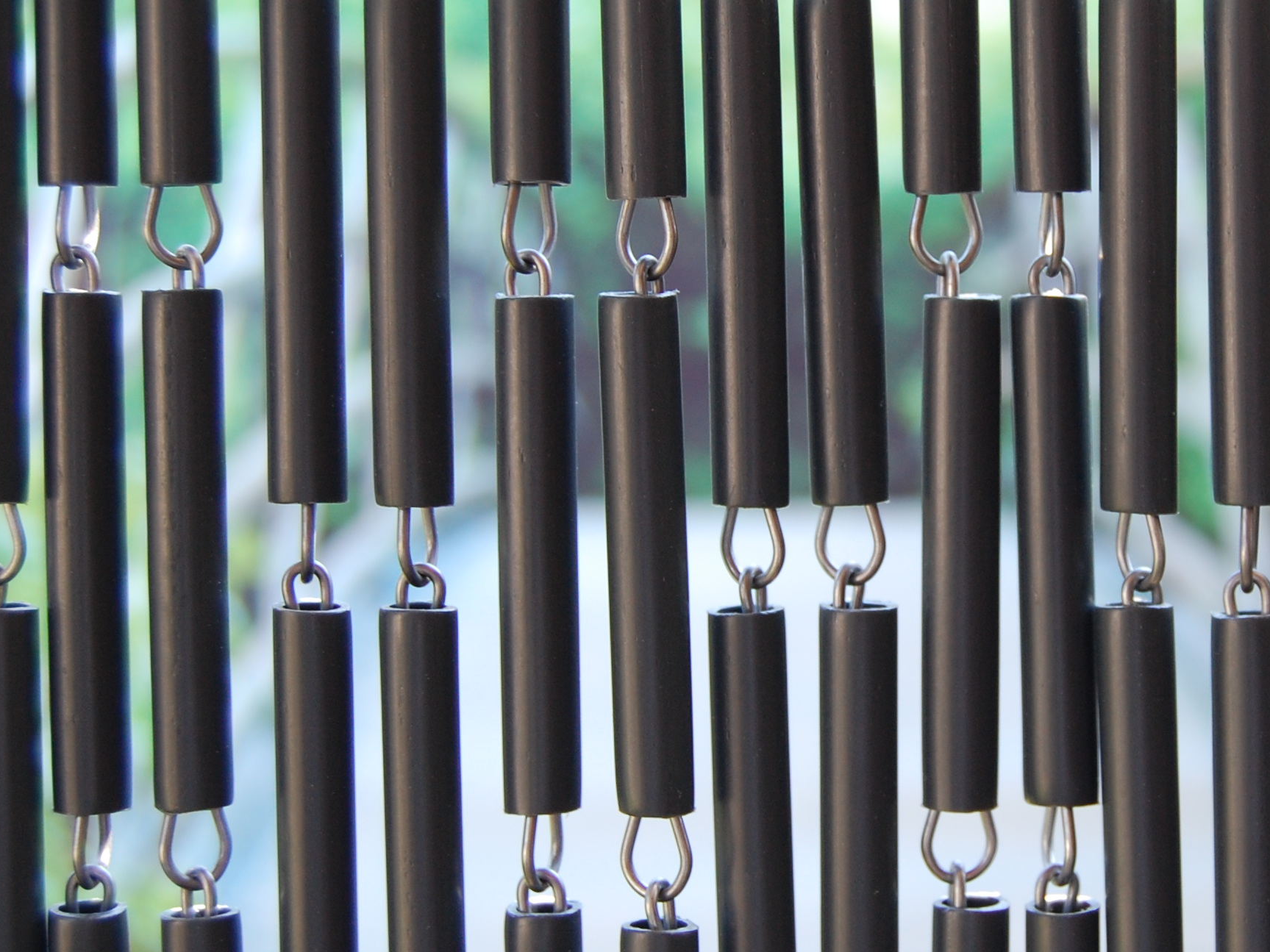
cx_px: 933
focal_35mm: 88
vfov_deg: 16.8
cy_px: 388
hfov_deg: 22.1
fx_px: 3222
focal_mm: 35
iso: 400
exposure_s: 1/125
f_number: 5.6
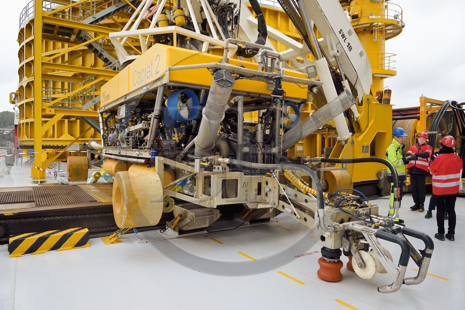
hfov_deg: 73.8
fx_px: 310
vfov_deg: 53.1
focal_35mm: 24
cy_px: 155
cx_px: 232
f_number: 9
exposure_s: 1/500
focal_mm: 24
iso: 800
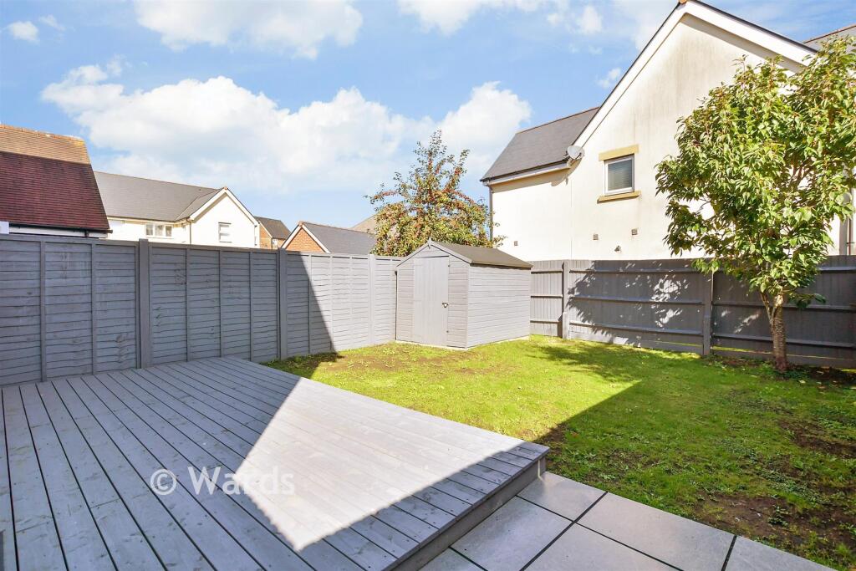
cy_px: 286
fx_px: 357
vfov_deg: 77.3
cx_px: 428
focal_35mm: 15
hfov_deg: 100.4
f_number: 8
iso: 320
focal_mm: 10
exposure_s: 1/500
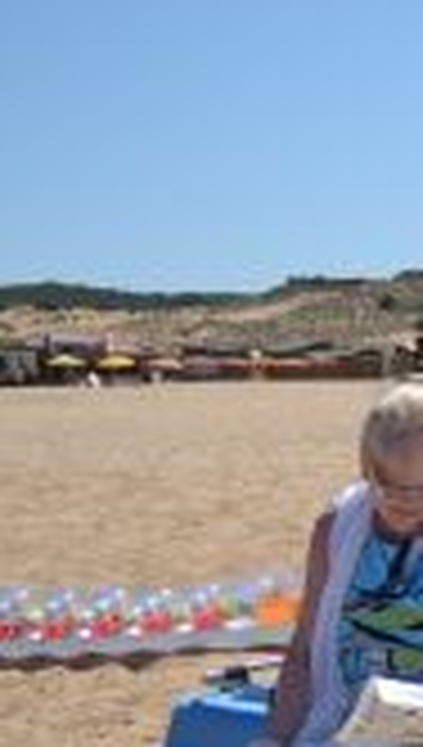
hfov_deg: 11.2
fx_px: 2024
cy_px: 540
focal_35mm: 102
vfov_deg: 20.8
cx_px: 716
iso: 100
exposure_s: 1/1250
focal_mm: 24
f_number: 3.8
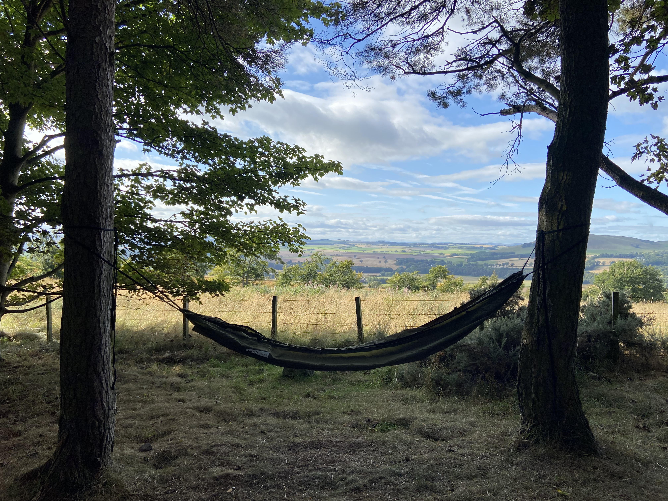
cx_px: 334
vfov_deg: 53.1
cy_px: 250
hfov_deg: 67.3
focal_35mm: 26
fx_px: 502
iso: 32
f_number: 1.8
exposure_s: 1/905
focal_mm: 4.25
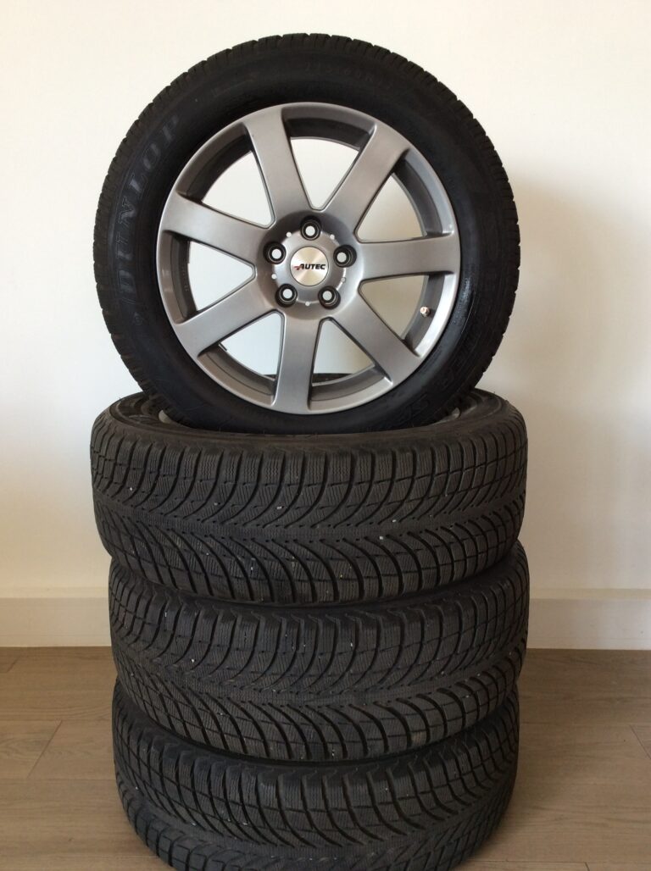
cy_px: 436
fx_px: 804
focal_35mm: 32
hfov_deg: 44.1
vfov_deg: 56.9
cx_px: 326
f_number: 2.4
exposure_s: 1/25
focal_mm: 3.3
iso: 40
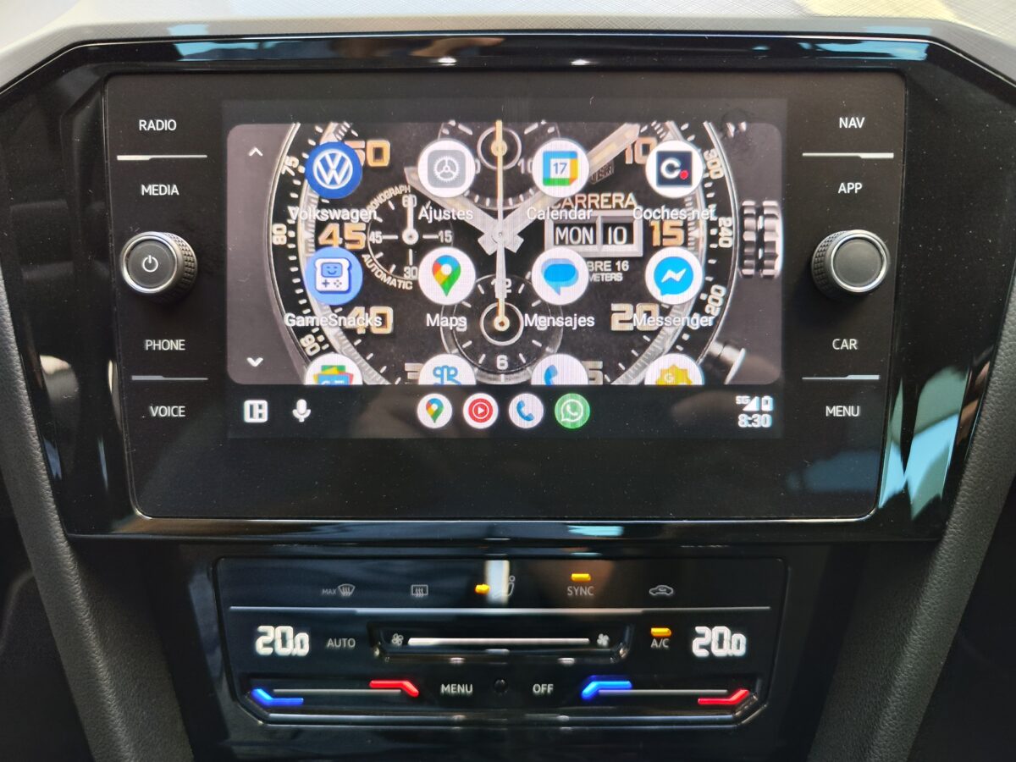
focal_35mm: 23
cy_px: 381
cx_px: 508
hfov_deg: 73.9
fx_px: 675
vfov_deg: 58.9
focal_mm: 7.01
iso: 199
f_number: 1.69
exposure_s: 1/100
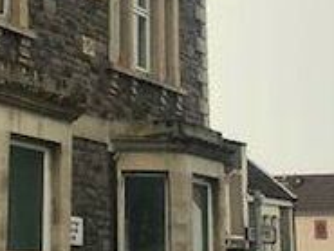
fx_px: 1023
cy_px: 21
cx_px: 16
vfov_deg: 13.8
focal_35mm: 106
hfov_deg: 18.2
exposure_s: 1/2740
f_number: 1.8
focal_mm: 3.99
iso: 20
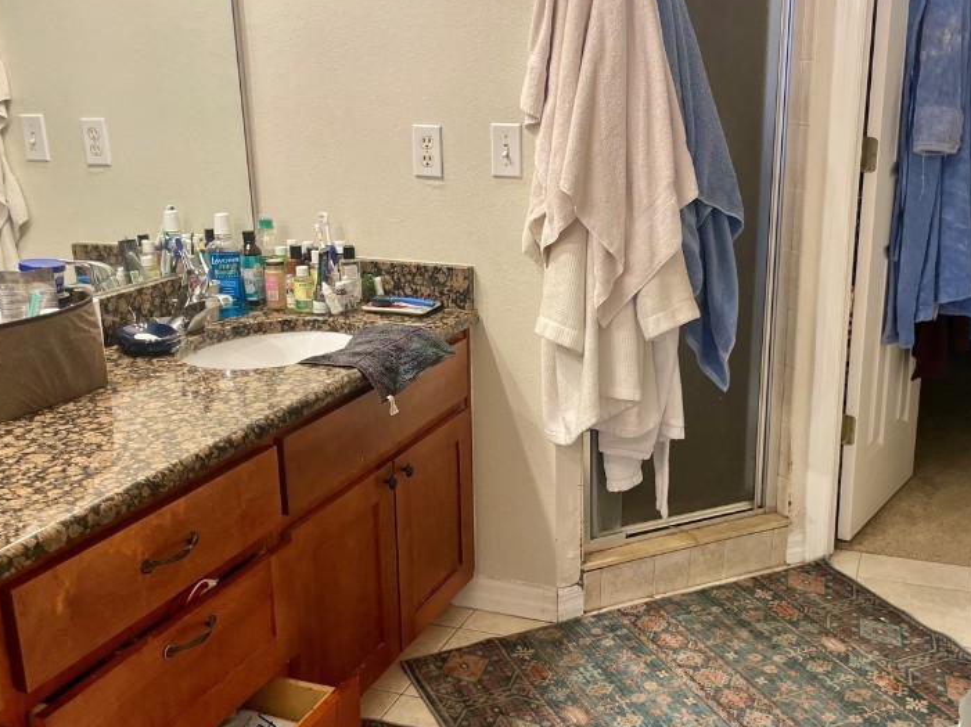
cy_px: 406
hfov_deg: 48.7
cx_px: 578
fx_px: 1065
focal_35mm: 38
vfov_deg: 37.6
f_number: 1.6
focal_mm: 4.2
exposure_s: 1/60
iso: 80
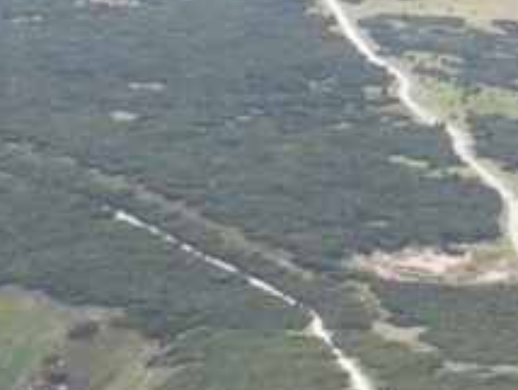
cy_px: 388
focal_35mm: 220
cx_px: 864
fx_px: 3296
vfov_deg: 6.7
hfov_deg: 8.7
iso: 160
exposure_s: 1/160
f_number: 4.2
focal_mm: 8.1
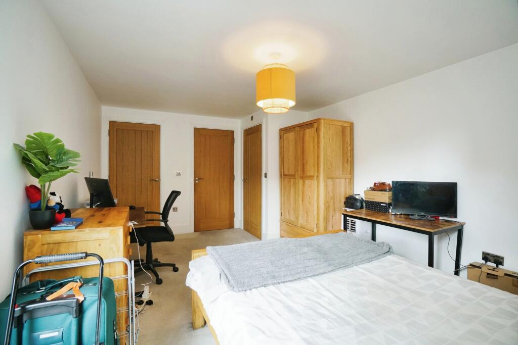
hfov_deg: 96.7
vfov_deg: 73.8
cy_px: 172
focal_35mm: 16
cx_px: 259
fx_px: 230
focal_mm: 16
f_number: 7.1
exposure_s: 1/30
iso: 2000
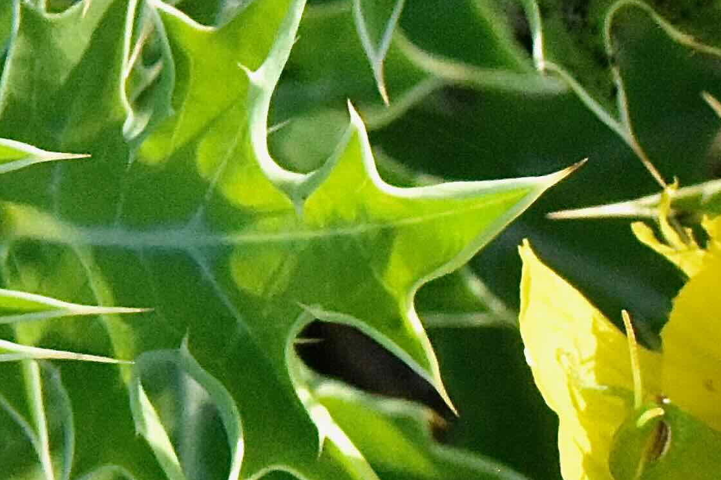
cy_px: 658
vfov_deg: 4.8
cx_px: 774
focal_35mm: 284
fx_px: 5682
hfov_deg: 7.2
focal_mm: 55
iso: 5000
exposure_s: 1/800
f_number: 14
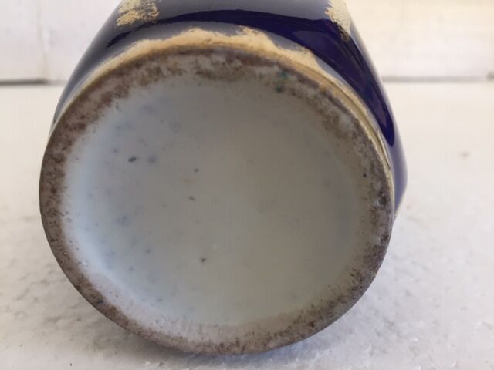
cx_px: 247
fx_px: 414
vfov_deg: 48.2
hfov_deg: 61.7
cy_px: 185
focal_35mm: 29
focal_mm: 4.15
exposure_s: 1/33
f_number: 2.2
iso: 40
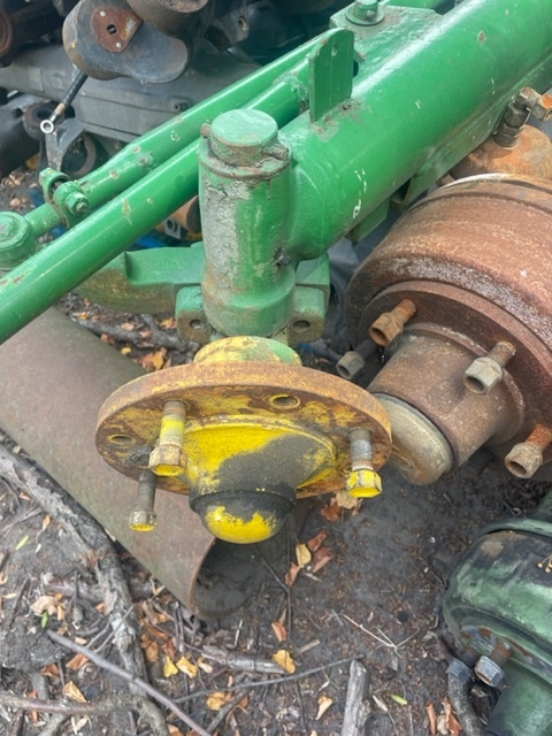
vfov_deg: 67.3
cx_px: 276
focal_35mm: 26
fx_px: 553
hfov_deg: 53.1
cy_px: 368
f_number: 1.6
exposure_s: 1/244
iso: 40
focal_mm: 4.2
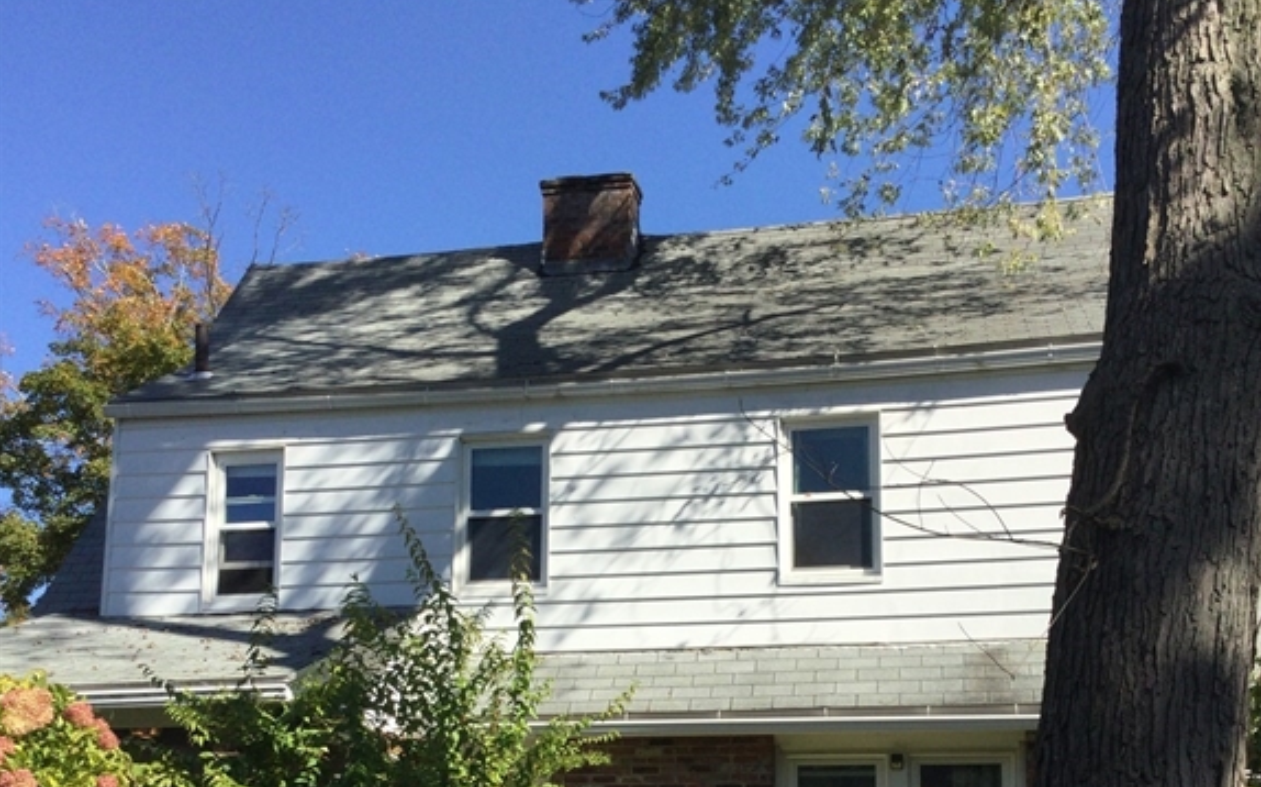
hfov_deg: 45.3
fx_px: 1511
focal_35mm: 44
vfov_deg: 28.3
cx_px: 630
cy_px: 675
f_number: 2.4
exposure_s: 1/1087
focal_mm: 3.3
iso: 25
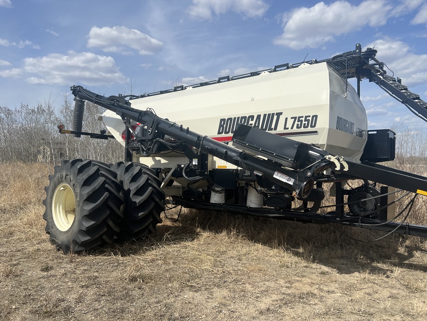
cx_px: 214
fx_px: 321
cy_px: 160
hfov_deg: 67.3
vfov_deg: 53.1
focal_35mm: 26
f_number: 1.5
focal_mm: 5.7
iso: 50
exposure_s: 1/6211
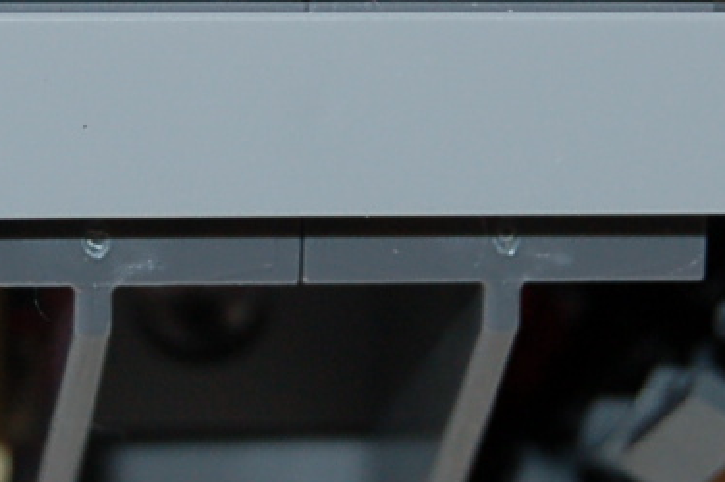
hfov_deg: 6.2
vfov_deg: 4.2
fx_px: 6640
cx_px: 272
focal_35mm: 330
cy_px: 118
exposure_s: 1/60
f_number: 5.6
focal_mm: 55
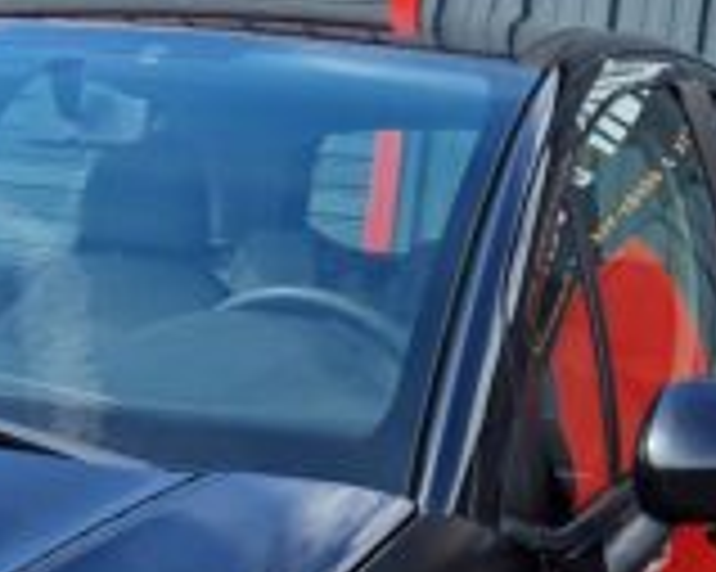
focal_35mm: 113
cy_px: 545
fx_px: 2393
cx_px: 158
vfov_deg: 13.5
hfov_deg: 16.9
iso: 50
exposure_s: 1/562
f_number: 1.8
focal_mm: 5.4
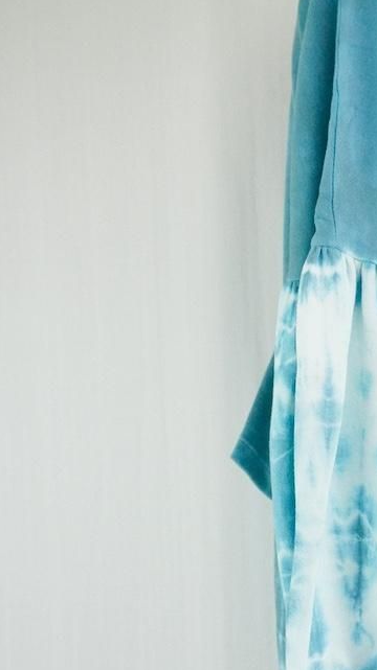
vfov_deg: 38.5
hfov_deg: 21.4
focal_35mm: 54
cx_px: 383
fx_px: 961
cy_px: 330
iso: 5000
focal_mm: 20
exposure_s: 1/500
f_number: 6.3
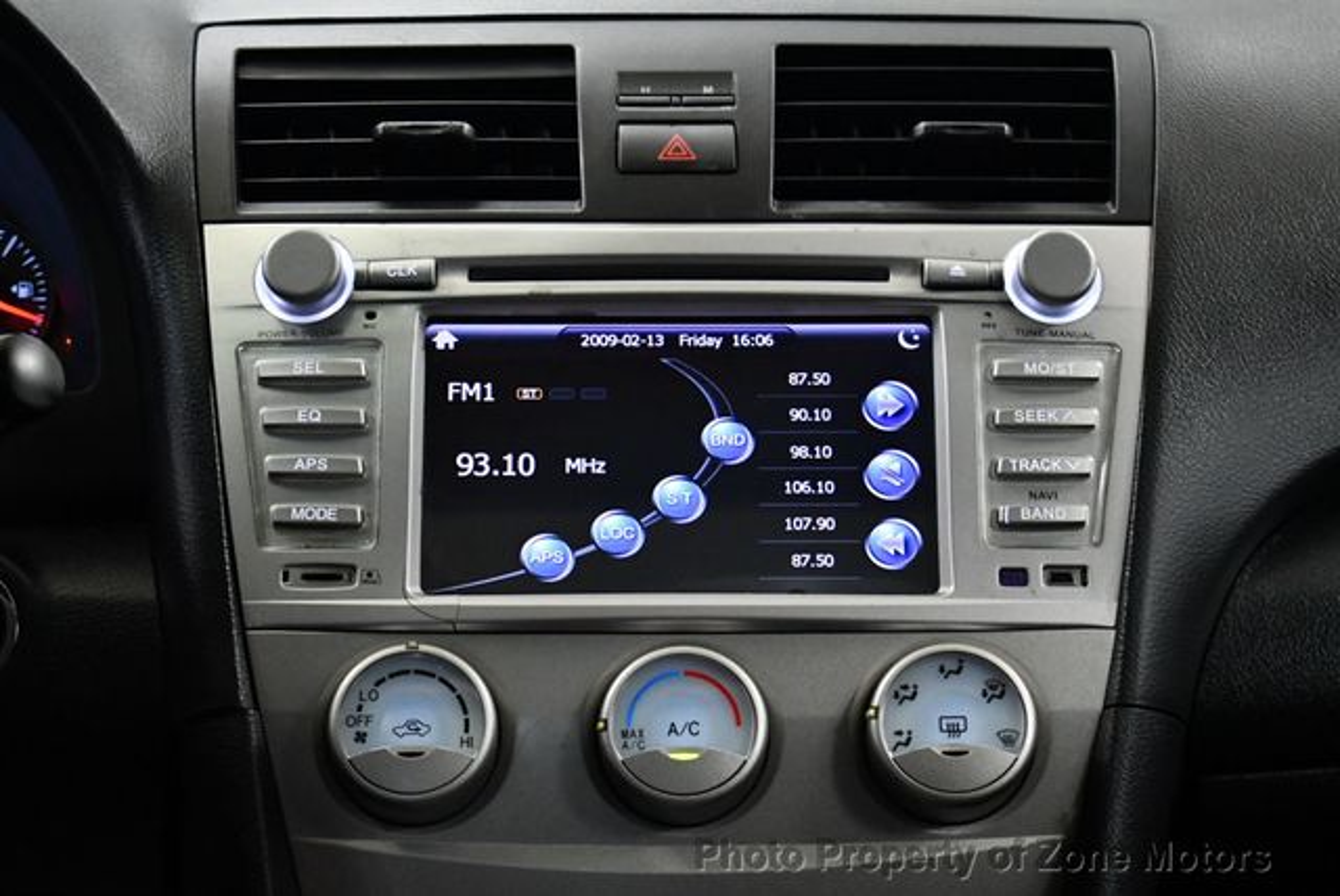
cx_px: 670
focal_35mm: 96
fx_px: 3576
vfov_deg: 14.3
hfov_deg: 21.2
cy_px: 448
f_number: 5.3
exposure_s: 1/100
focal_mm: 48
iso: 3200
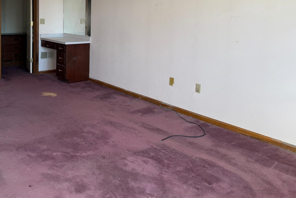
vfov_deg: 35.7
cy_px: 40
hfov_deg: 51.6
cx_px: 87
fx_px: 296
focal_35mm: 36
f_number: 1.78
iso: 80
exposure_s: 1/120
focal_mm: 6.76
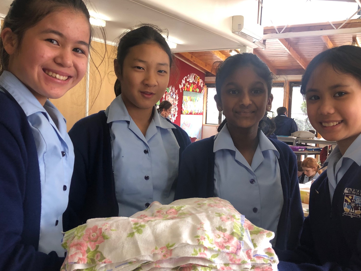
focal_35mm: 38
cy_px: 139
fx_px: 396
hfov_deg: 49.0
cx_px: 181
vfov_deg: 37.7
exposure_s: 1/33
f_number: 1.8
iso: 40
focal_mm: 3.99
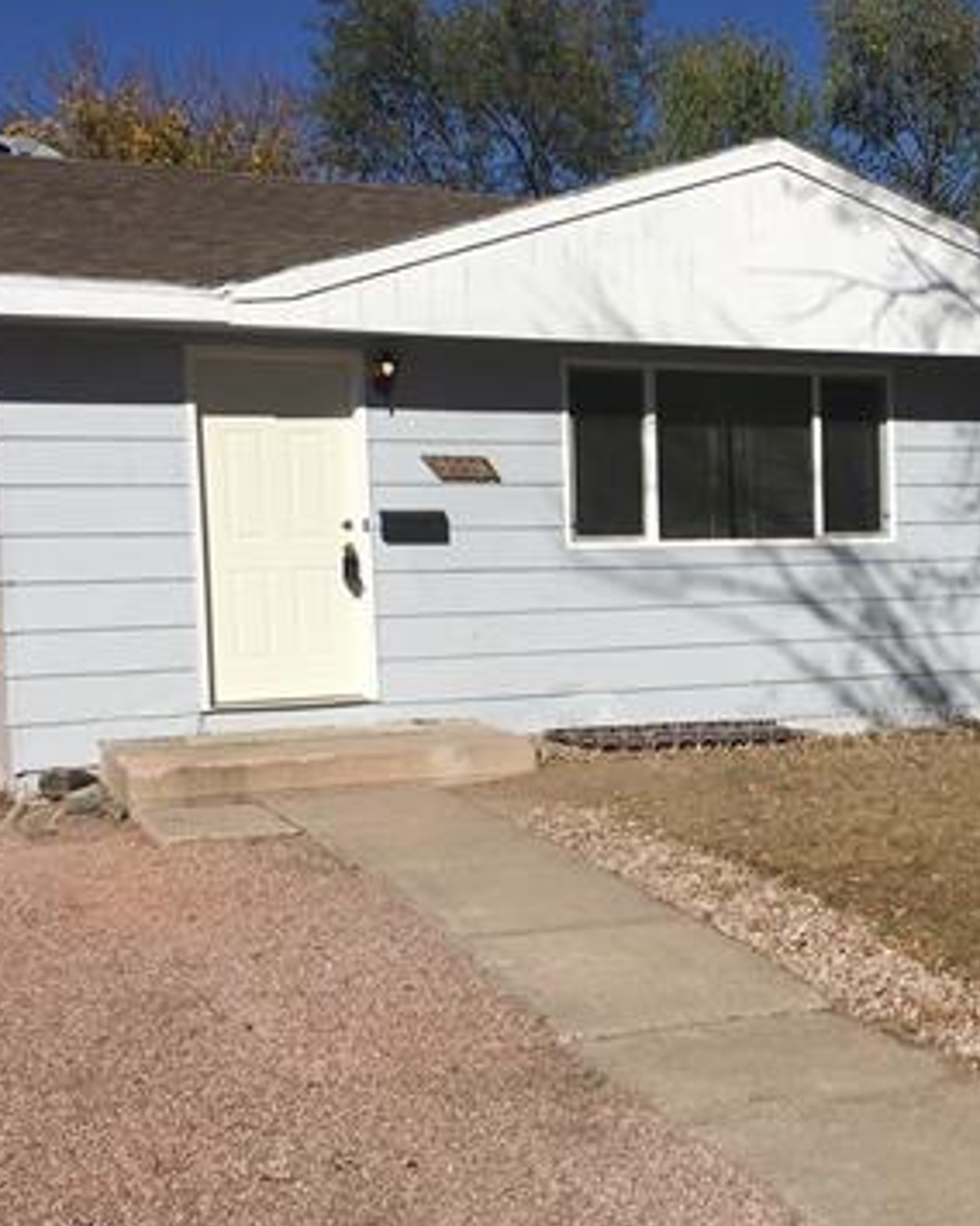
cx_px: 887
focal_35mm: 51
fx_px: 1849
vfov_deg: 36.6
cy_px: 679
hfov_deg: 28.5
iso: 25
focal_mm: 4.15
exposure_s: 1/4525
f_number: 2.2
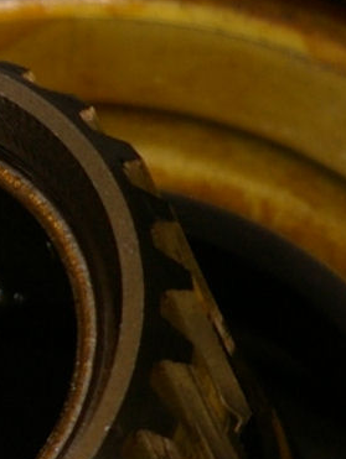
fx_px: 8540
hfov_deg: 2.3
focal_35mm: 642
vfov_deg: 3.1
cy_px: 595
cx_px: -195
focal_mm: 55
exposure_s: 1/1.25
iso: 200
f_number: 8
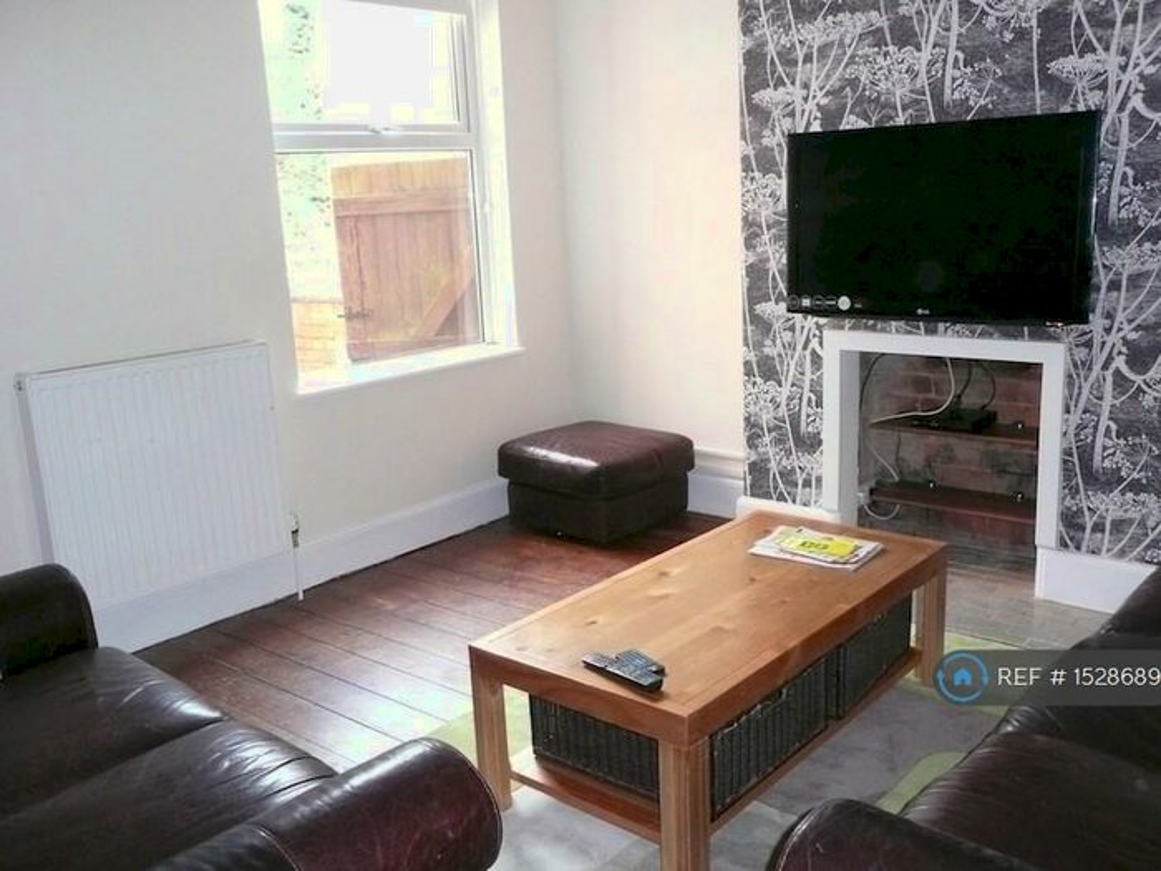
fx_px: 1073
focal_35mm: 32
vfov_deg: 44.2
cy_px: 436
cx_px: 580
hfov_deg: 56.8
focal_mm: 5.2
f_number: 3.5
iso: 400
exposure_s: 1/30
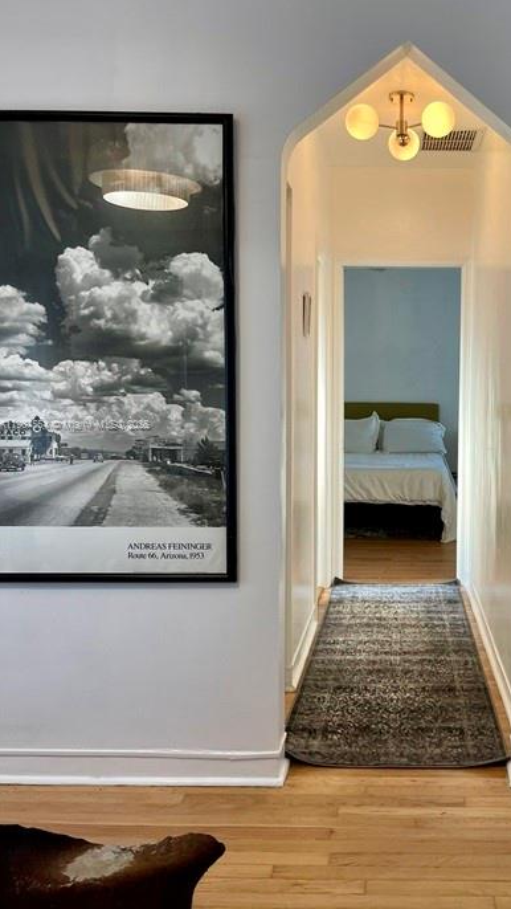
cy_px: 425
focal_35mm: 32
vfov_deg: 61.0
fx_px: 771
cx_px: 397
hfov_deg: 35.7
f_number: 1.6
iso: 125
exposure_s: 1/60
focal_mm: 5.1
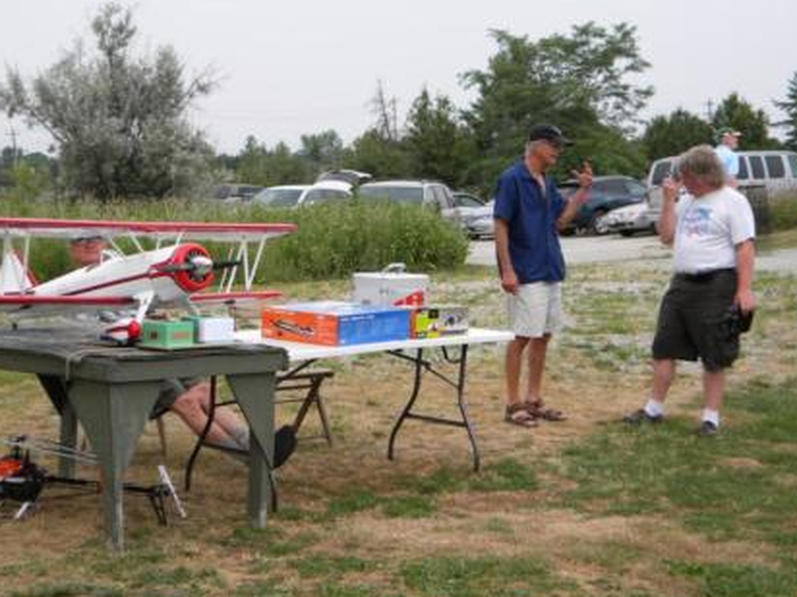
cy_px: 302
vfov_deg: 21.6
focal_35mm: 68
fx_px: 1566
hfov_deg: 28.5
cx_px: 348
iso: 80
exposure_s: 1/250
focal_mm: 10.1
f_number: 4.1
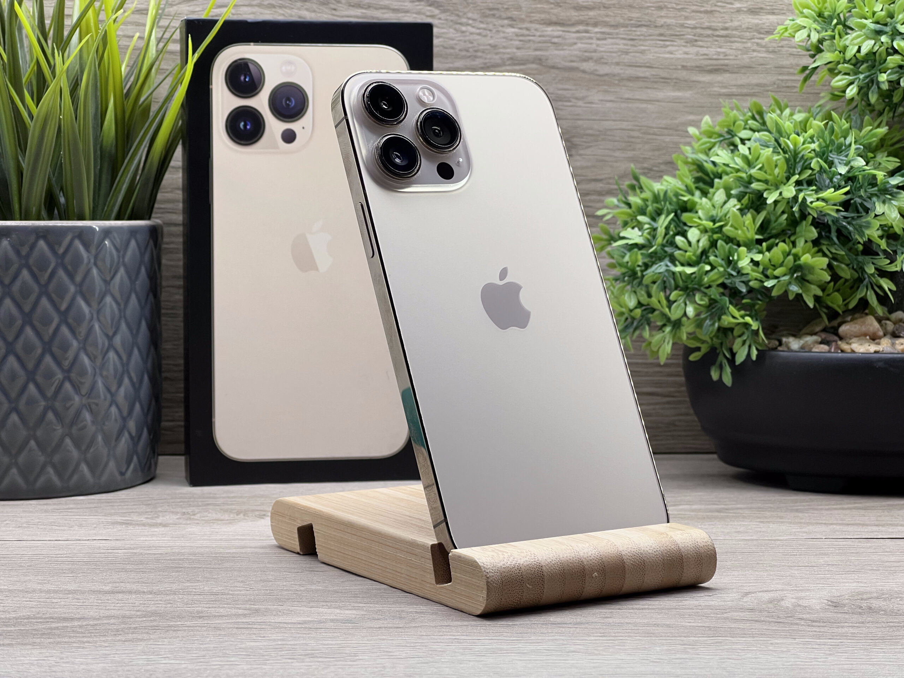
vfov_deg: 19.1
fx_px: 2011
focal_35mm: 77
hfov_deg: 25.3
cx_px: 452
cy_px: 339
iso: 64
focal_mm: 9
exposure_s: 1/100
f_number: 2.8
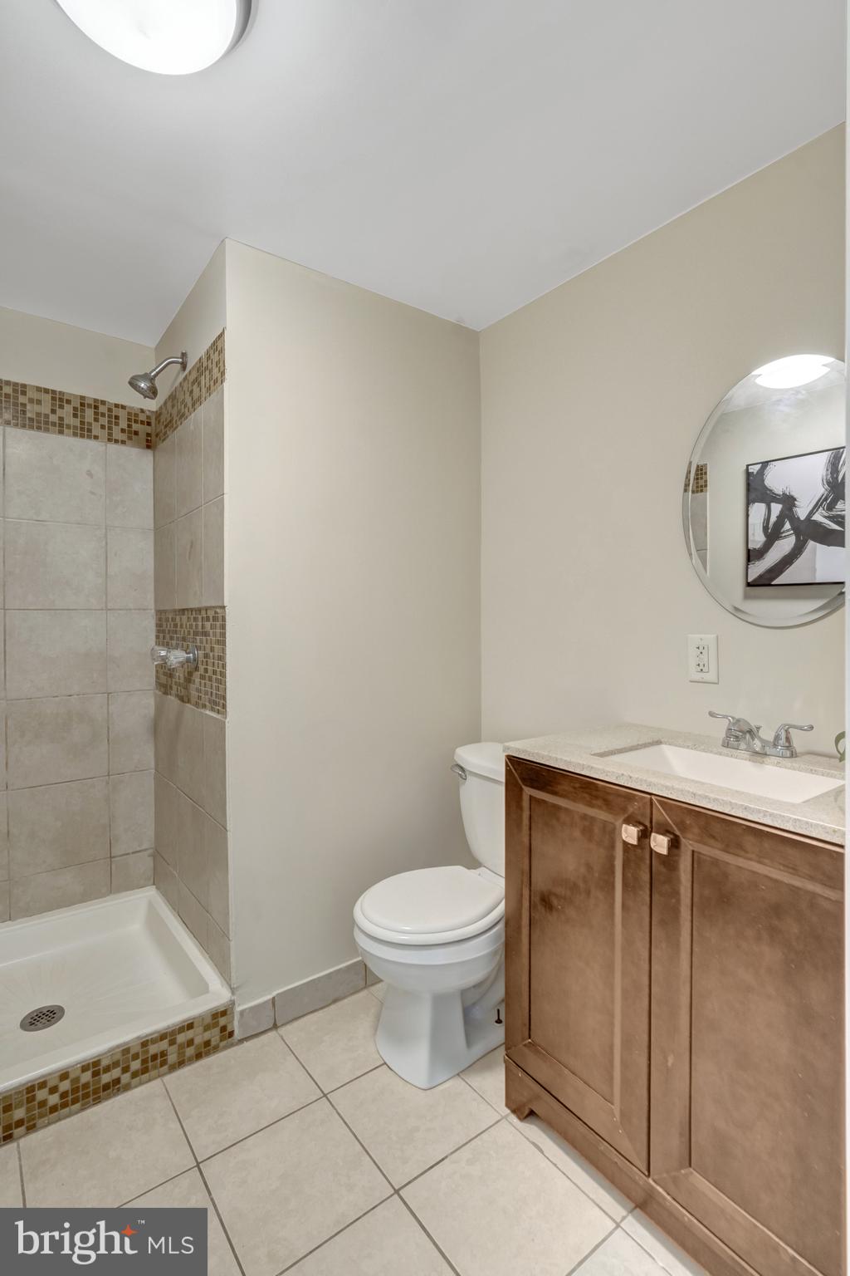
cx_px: 425
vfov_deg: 96.7
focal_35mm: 16
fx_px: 567
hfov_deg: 73.7
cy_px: 638
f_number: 8
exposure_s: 1/20
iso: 1250
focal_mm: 16
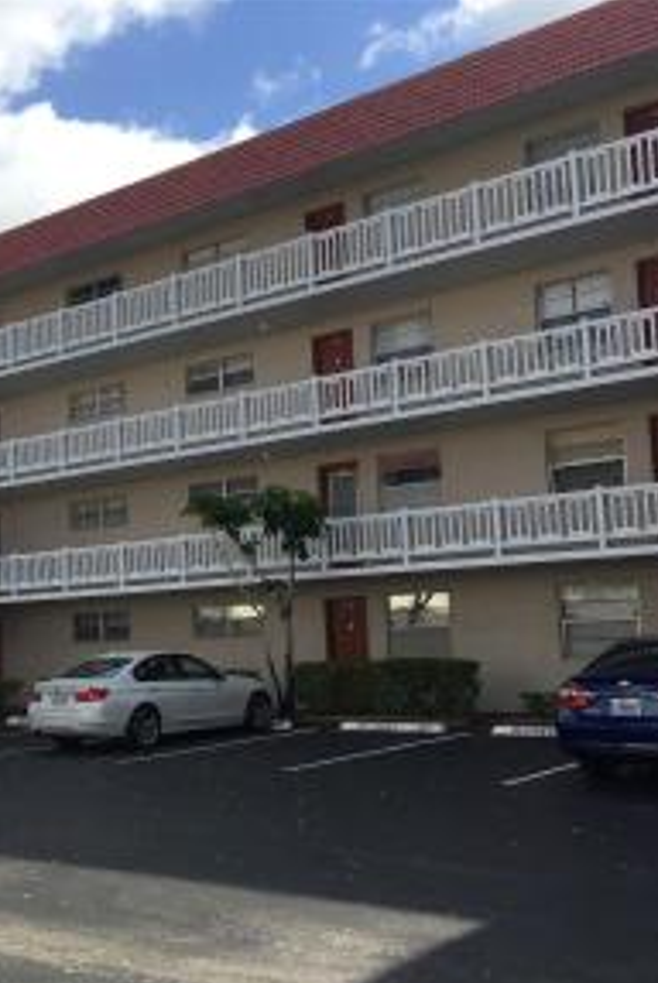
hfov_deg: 31.7
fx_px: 1149
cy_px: 510
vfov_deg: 46.3
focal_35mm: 42
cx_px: 216
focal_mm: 4.15
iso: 32
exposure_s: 1/1647
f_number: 2.2
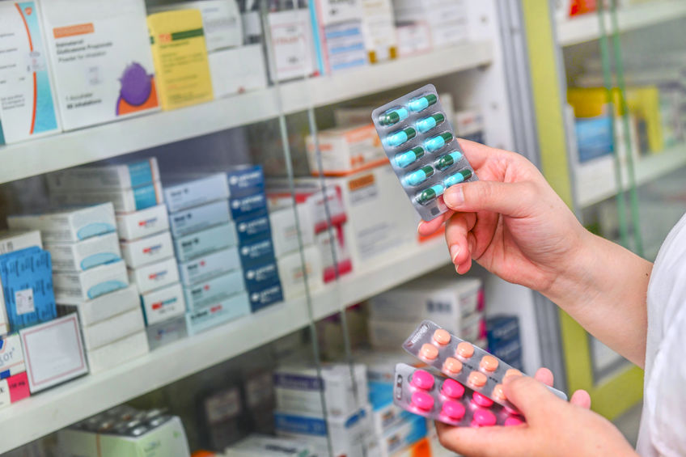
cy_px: 228
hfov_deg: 28.8
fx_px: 1334
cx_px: 343
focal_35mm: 70
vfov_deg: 19.4
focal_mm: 70
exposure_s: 1/60
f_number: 4.5
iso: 640
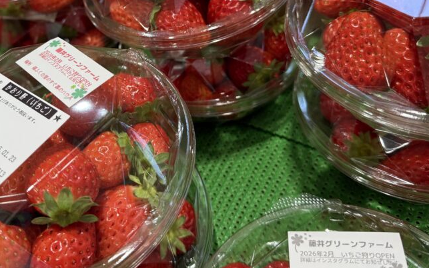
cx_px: 158
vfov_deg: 32.9
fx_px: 444
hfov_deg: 51.0
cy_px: 64
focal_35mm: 38
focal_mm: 6.76
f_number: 1.78
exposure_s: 1/60
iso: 200
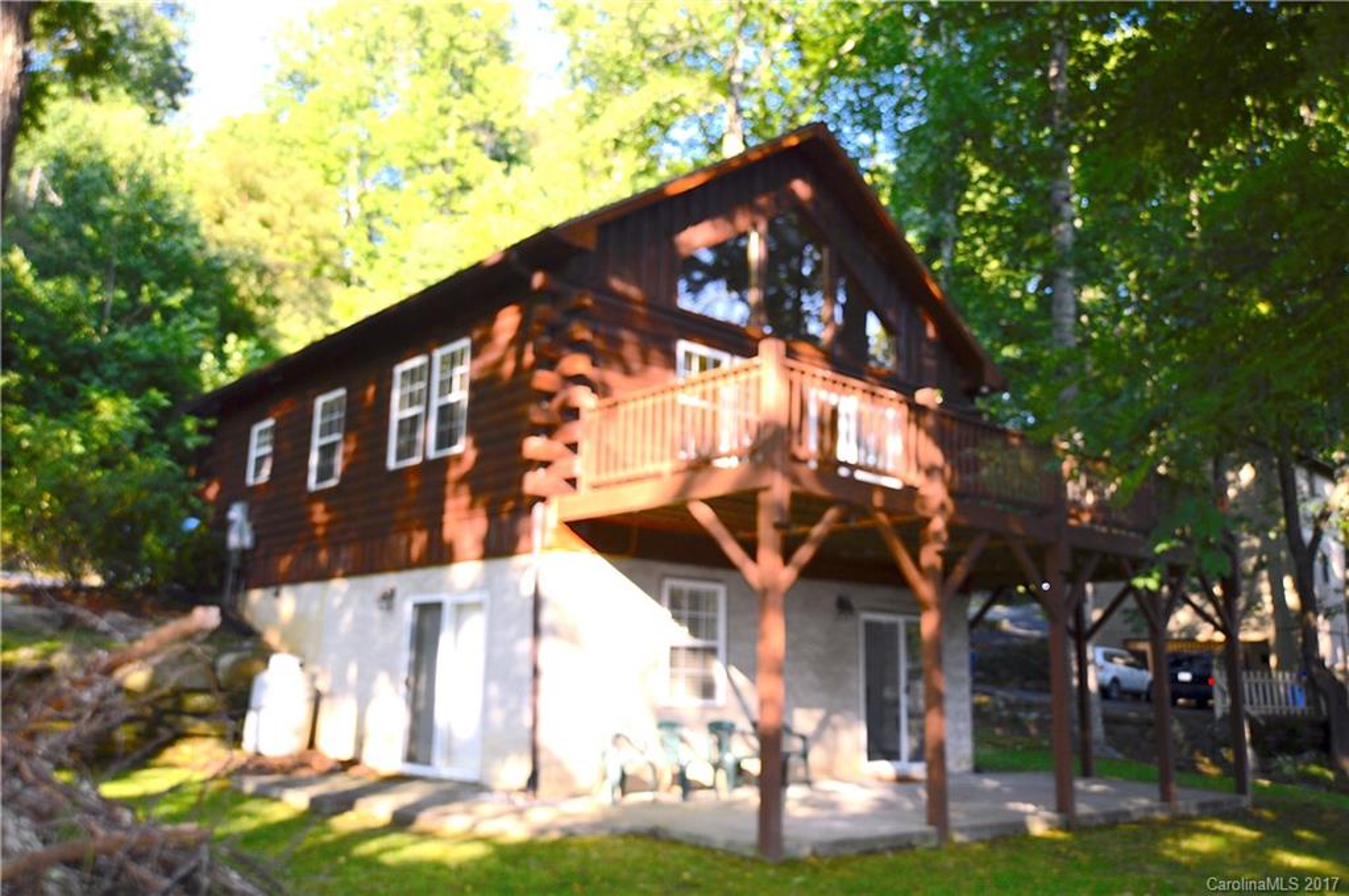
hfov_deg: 62.0
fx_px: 1123
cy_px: 448
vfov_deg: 43.5
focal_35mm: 30
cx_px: 674
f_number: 4
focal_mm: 20
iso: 110
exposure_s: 1/125
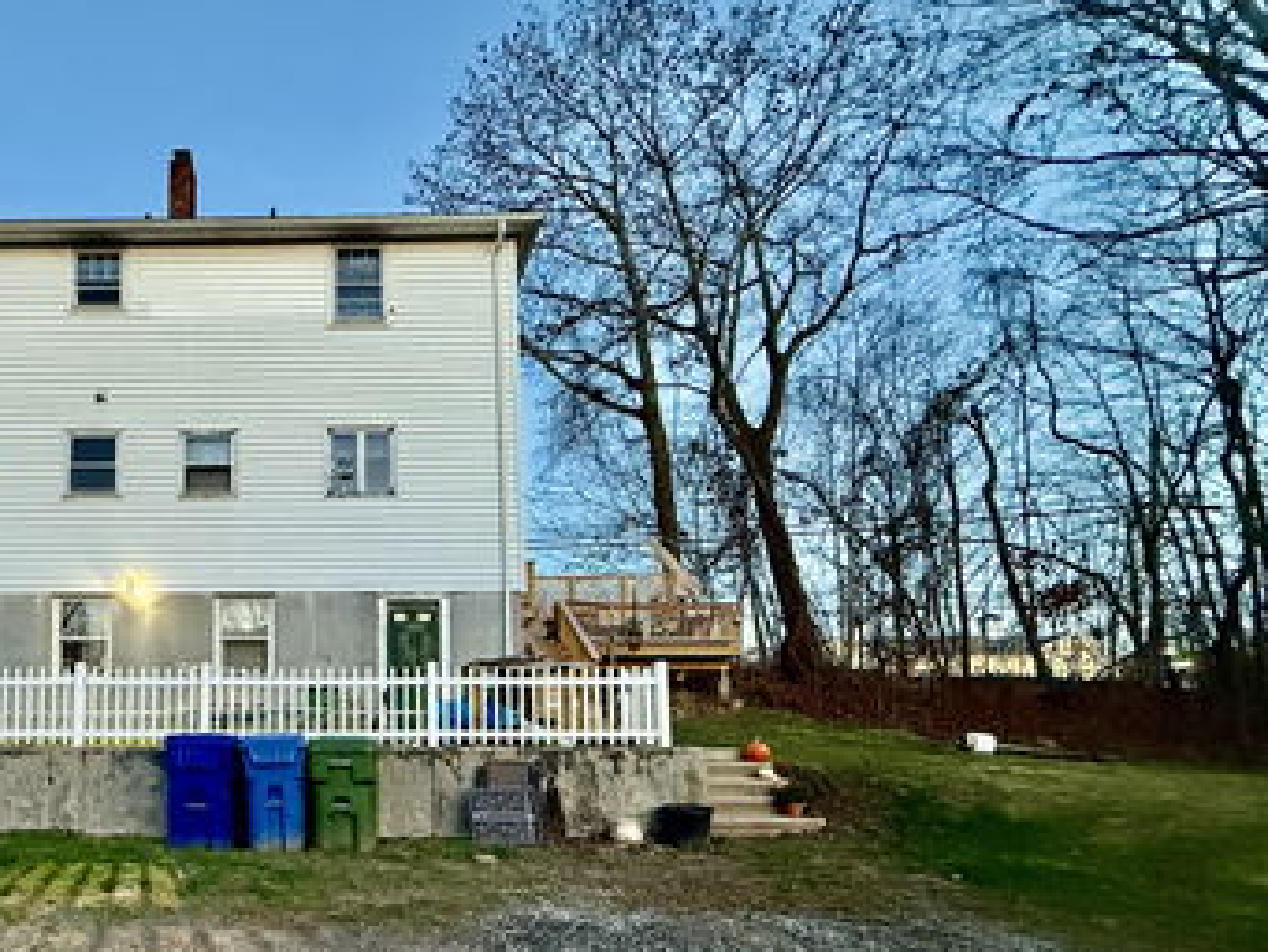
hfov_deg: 73.6
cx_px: 324
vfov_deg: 60.9
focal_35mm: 21
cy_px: 681
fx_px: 770
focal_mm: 2.22
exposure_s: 1/60
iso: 640
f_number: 2.2
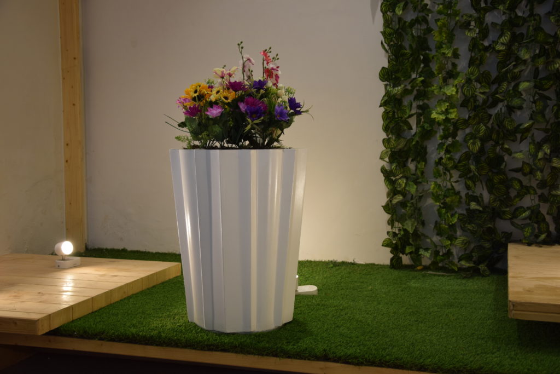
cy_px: 187
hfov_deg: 43.6
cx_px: 280
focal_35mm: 45
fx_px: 700
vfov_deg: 29.9
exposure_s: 1/60
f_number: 4.2
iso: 400
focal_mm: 30
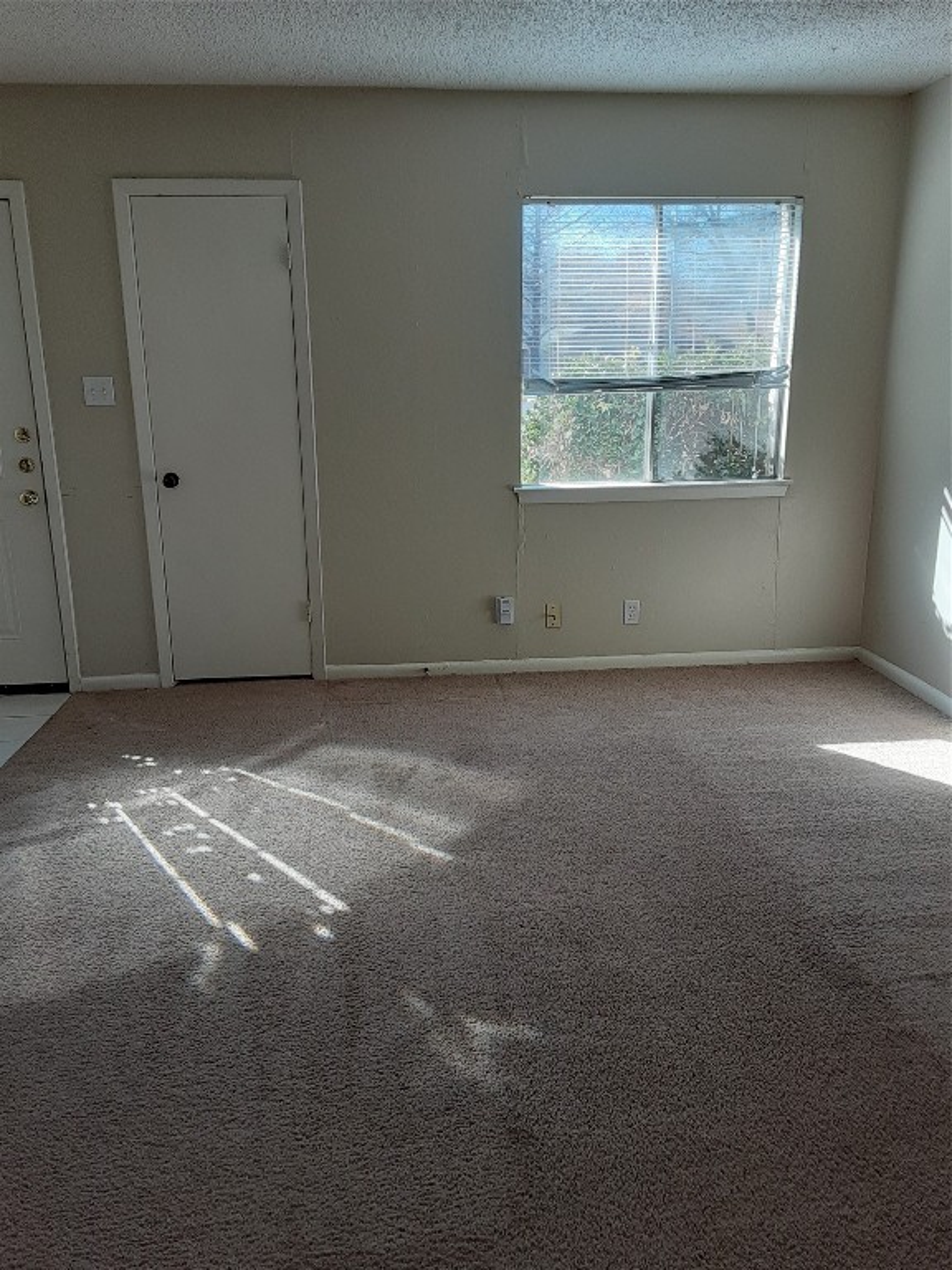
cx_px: 476
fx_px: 990
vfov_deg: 65.3
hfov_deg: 51.4
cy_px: 635
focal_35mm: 27
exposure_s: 1/128
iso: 40
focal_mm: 2.91
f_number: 1.9
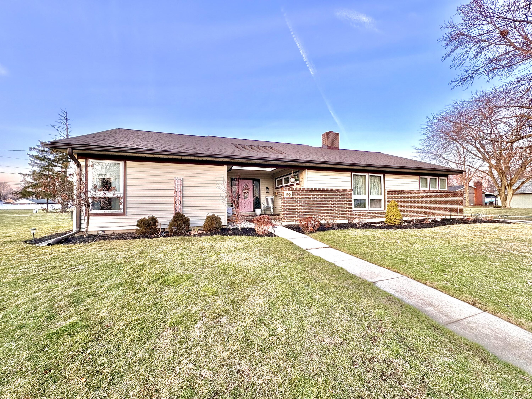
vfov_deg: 85.7
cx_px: 266
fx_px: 215
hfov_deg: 102.1
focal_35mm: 14
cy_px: 200
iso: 50
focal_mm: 2.22
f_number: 2.2
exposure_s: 1/111
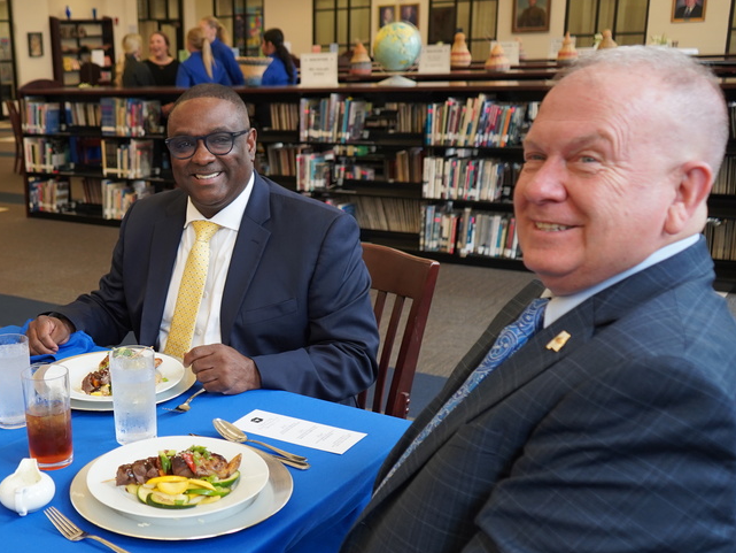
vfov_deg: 33.5
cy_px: 332
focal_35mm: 43
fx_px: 914
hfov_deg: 42.1
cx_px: 155
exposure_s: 1/160
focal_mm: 28
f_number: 4
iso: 1000
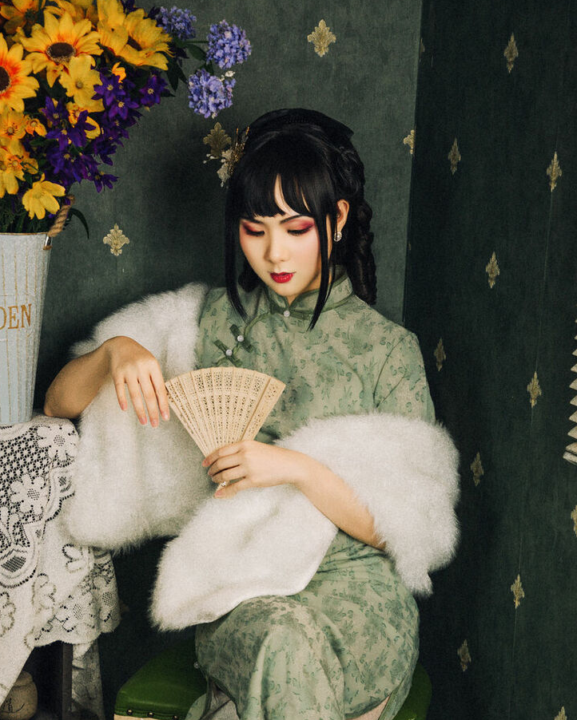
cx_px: 249
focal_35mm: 95
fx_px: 2027
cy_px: 623
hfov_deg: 16.2
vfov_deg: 19.8
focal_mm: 58
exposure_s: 1/80
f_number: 4
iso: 800
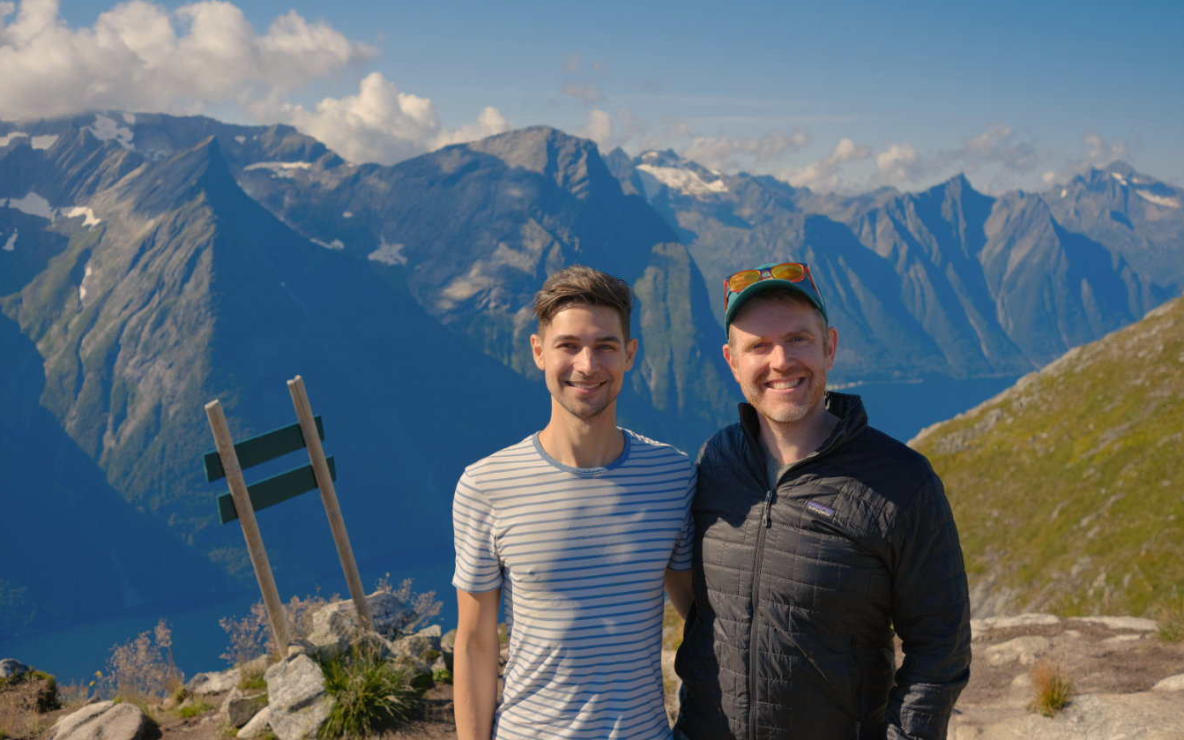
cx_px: 592
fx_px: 1355
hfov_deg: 47.2
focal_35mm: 42
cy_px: 382
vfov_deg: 30.5
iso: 320
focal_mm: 27
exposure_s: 1/2000
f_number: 4
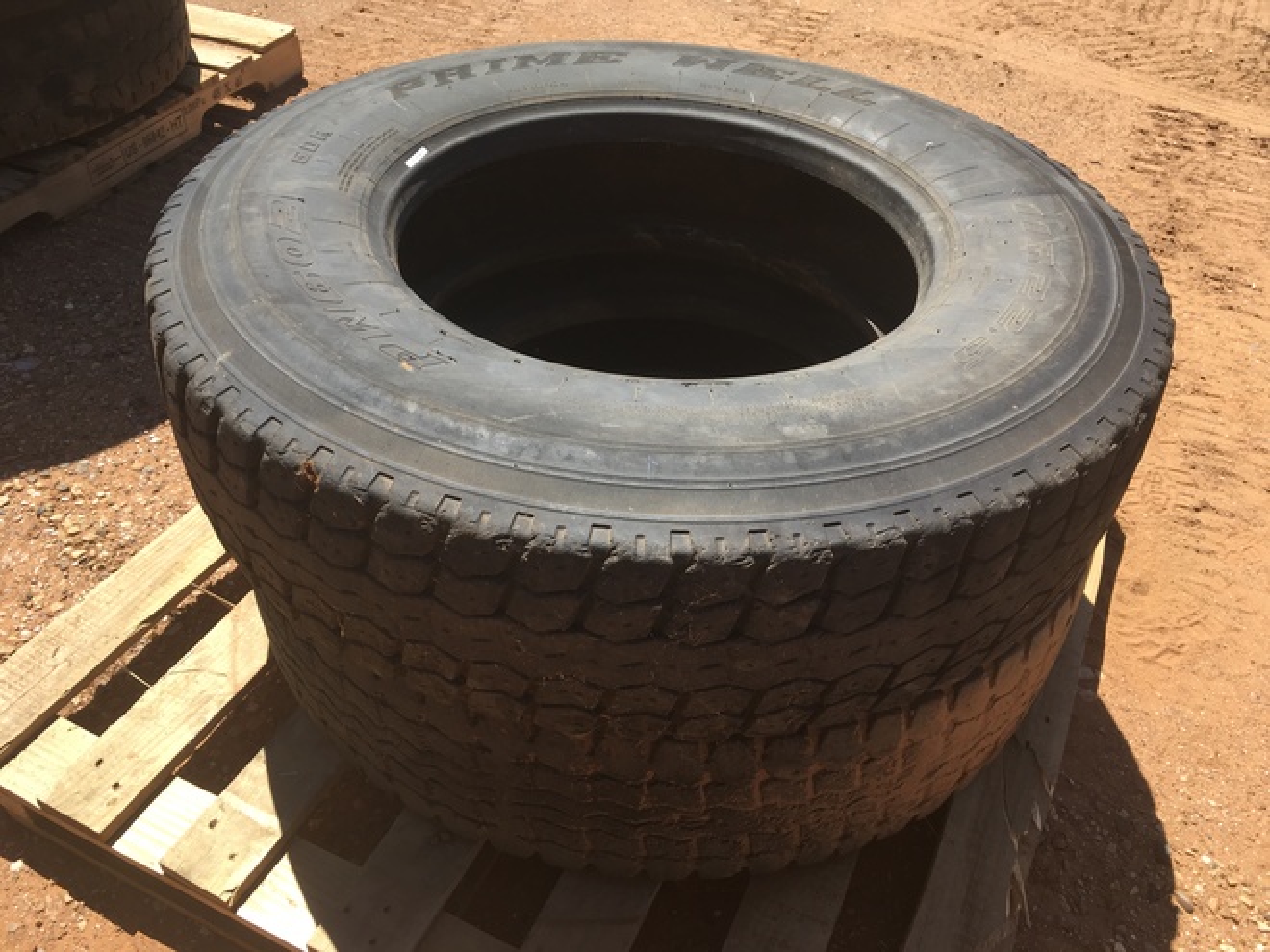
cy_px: 476
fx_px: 1064
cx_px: 635
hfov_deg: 61.7
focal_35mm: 29
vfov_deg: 48.2
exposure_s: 1/938
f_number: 2.2
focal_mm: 4.15
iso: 25
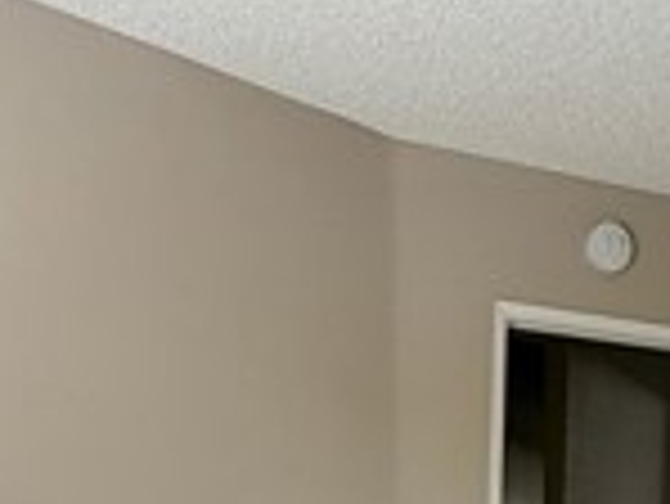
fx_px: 1162
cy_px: 810
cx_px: 598
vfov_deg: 20.1
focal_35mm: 60
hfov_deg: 30.8
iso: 100
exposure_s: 1/121
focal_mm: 2.22
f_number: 2.2
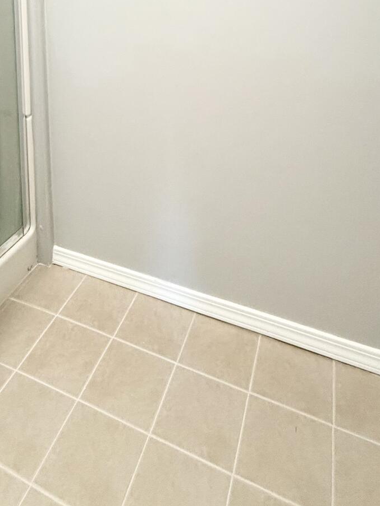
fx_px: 454
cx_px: 124
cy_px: -25
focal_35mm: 31
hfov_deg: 44.7
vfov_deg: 46.4
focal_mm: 2.22
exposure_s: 1/120
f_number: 2.2
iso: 320
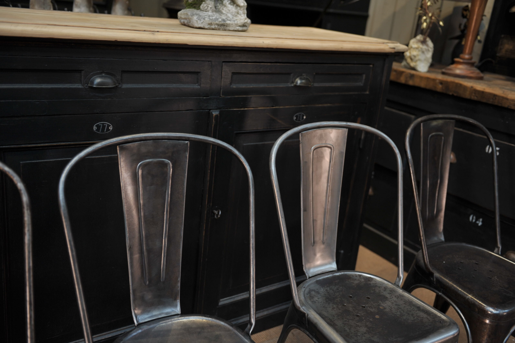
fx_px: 515
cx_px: 258
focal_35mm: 36
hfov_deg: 53.2
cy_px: 172
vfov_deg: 36.8
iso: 320
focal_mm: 36
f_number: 3.2
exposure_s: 1/50
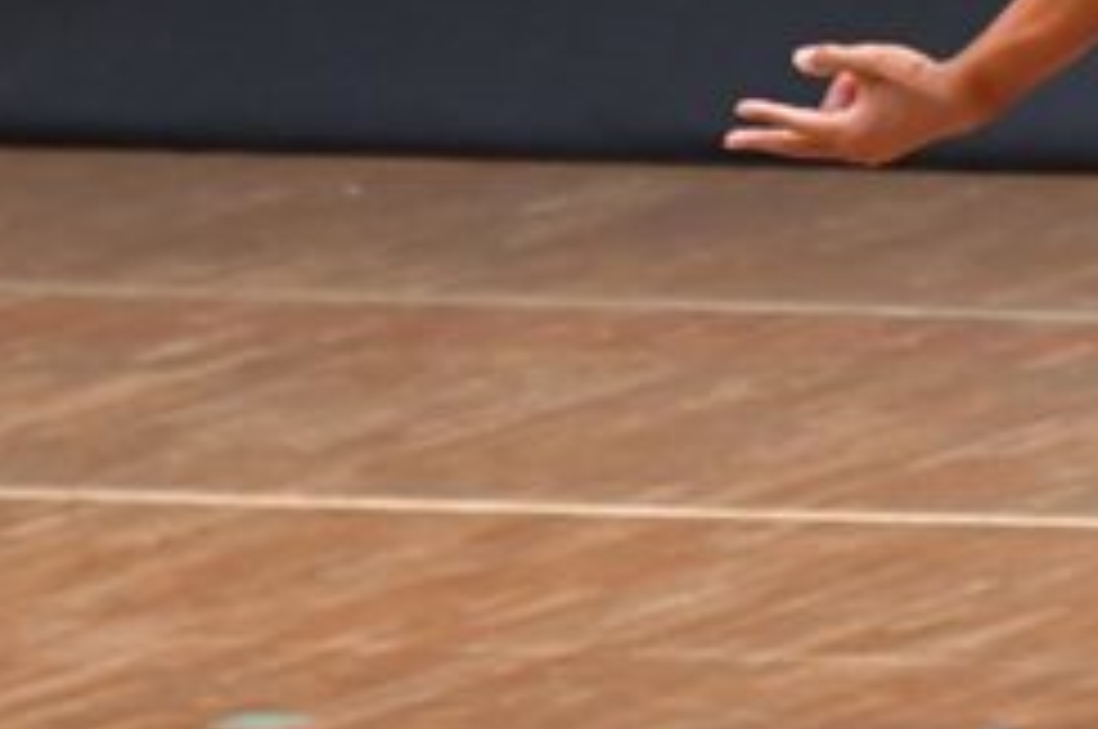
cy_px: -158
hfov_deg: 1.9
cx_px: 1555
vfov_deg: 1.3
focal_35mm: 1096
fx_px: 33383
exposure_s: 1/400
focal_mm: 230
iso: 6400
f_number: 5.6
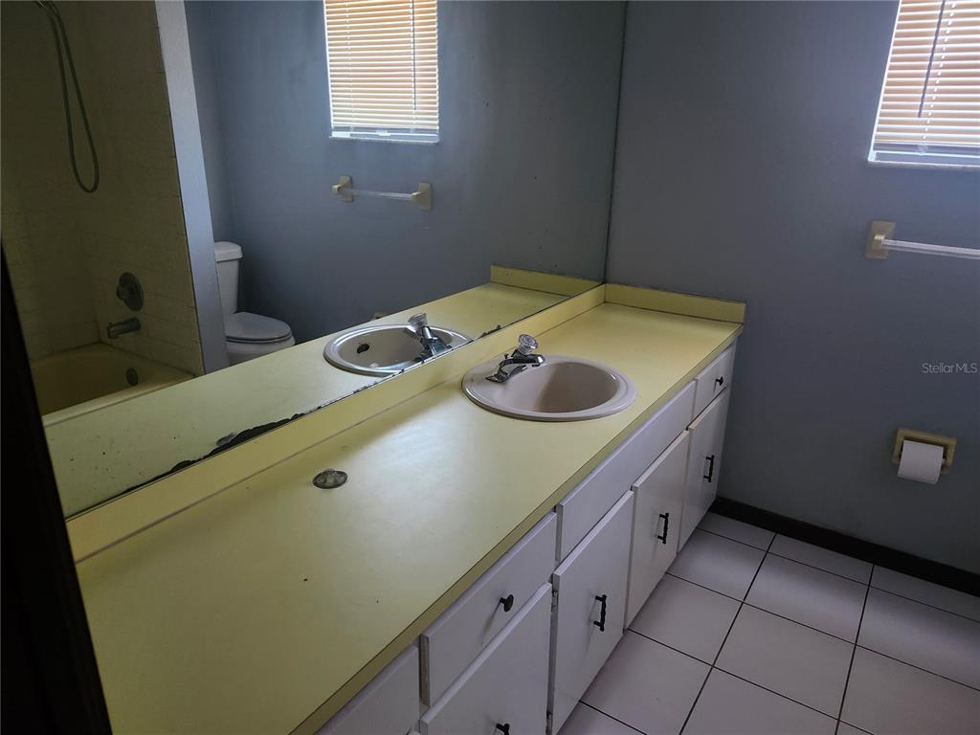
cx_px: 490
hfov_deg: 73.9
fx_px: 651
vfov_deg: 58.9
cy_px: 368
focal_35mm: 23
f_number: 1.8
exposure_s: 1/30
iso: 640
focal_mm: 5.54
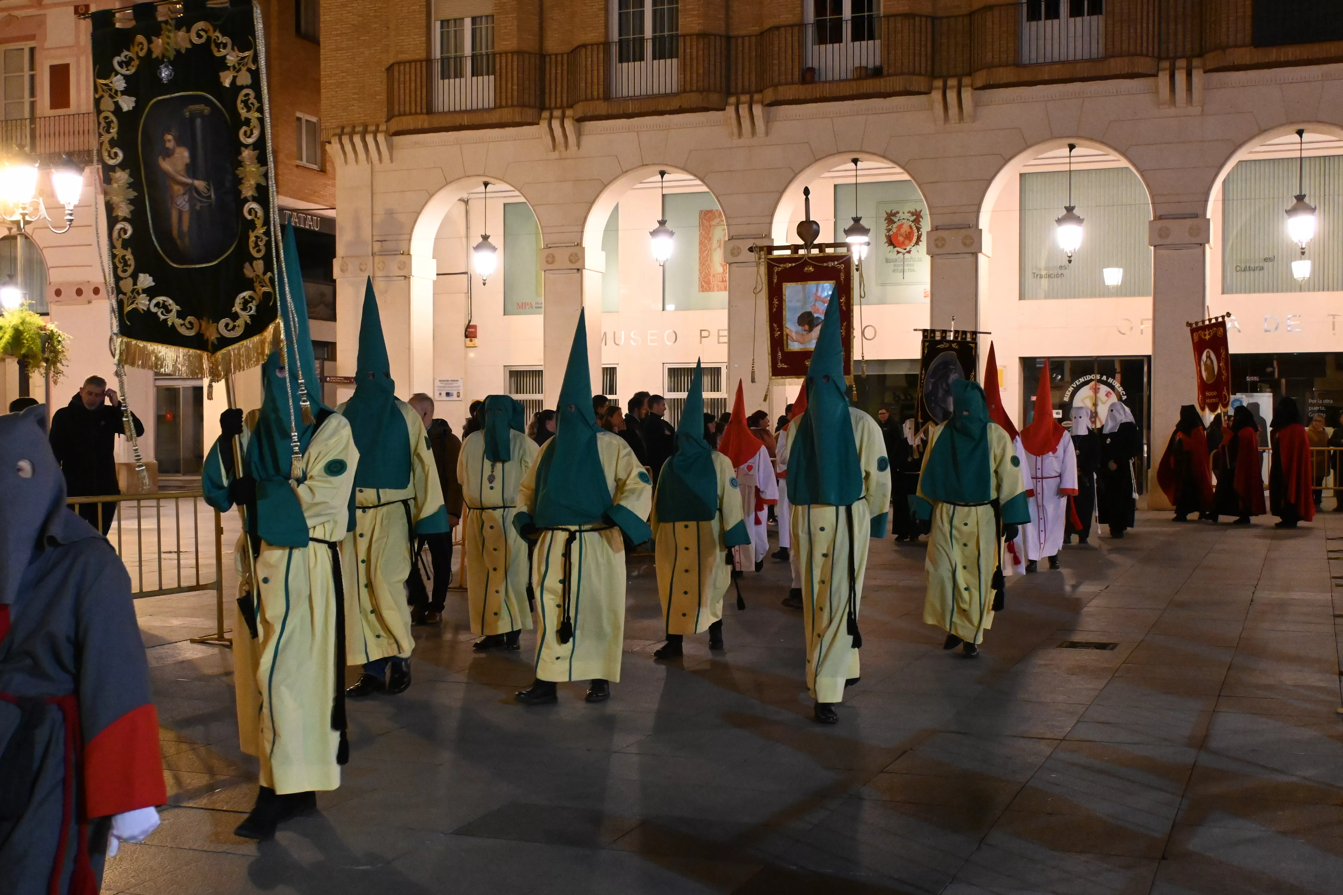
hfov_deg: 46.6
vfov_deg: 32.0
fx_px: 1559
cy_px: 467
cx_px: 655
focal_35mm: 42
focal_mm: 26.5
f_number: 5
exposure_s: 1/100
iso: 6400
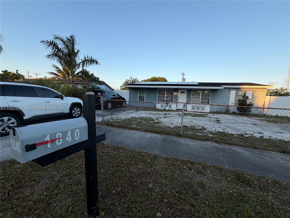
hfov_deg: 102.1
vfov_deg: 85.7
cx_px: 145
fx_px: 117
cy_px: 109
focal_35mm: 14
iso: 64
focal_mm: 2.22
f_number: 2.2
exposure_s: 1/472
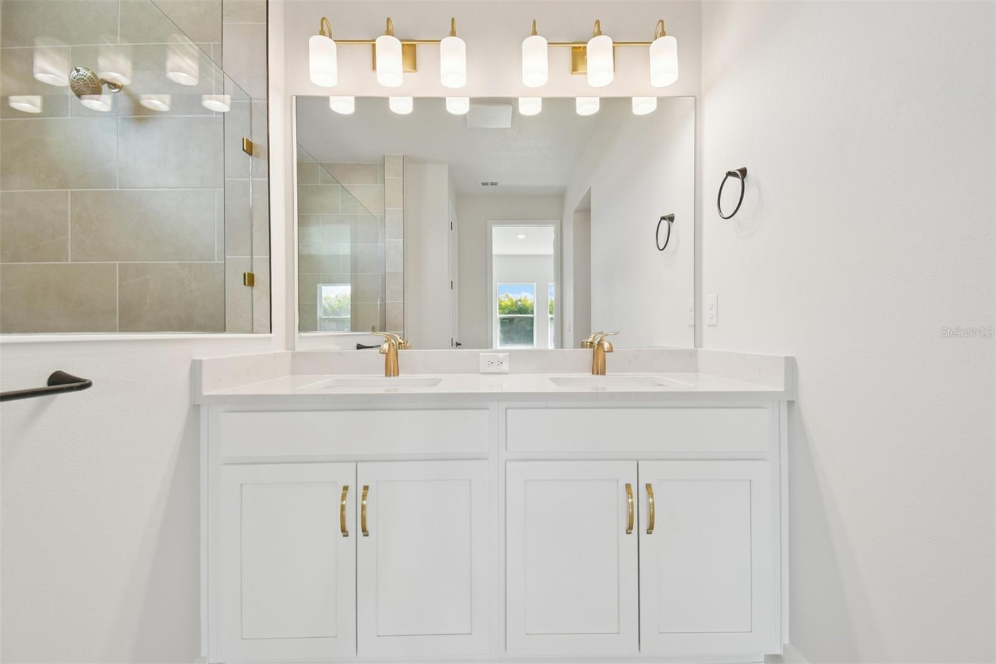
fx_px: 415
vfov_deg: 77.3
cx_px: 498
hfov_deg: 100.4
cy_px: 332
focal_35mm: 15
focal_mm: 10
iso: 100
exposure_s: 1/13
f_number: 7.1
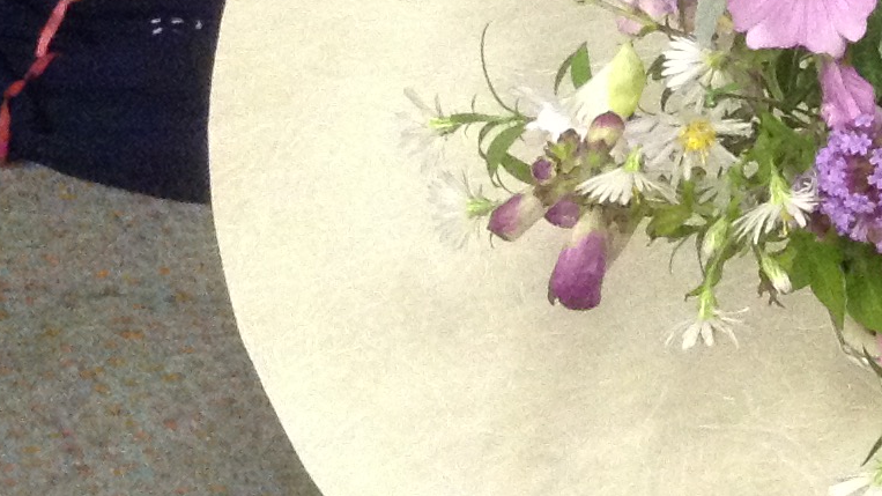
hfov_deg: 15.6
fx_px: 2853
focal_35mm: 122
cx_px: 1465
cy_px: -175
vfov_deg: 9.7
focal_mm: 3.3
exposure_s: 1/17
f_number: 2.4
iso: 250
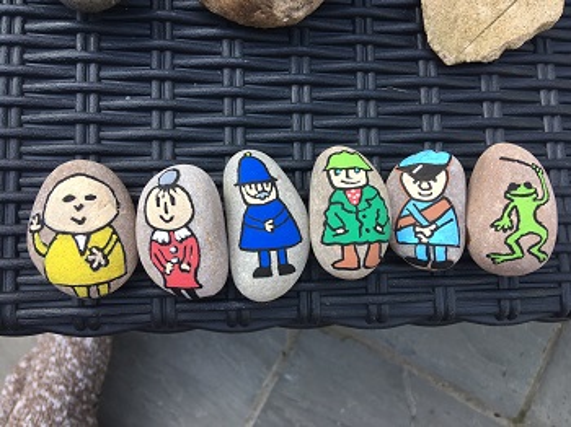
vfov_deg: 48.2
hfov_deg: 61.7
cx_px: 286
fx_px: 478
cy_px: 214
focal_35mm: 29
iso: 25
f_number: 2.2
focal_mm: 4.15
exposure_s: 1/50
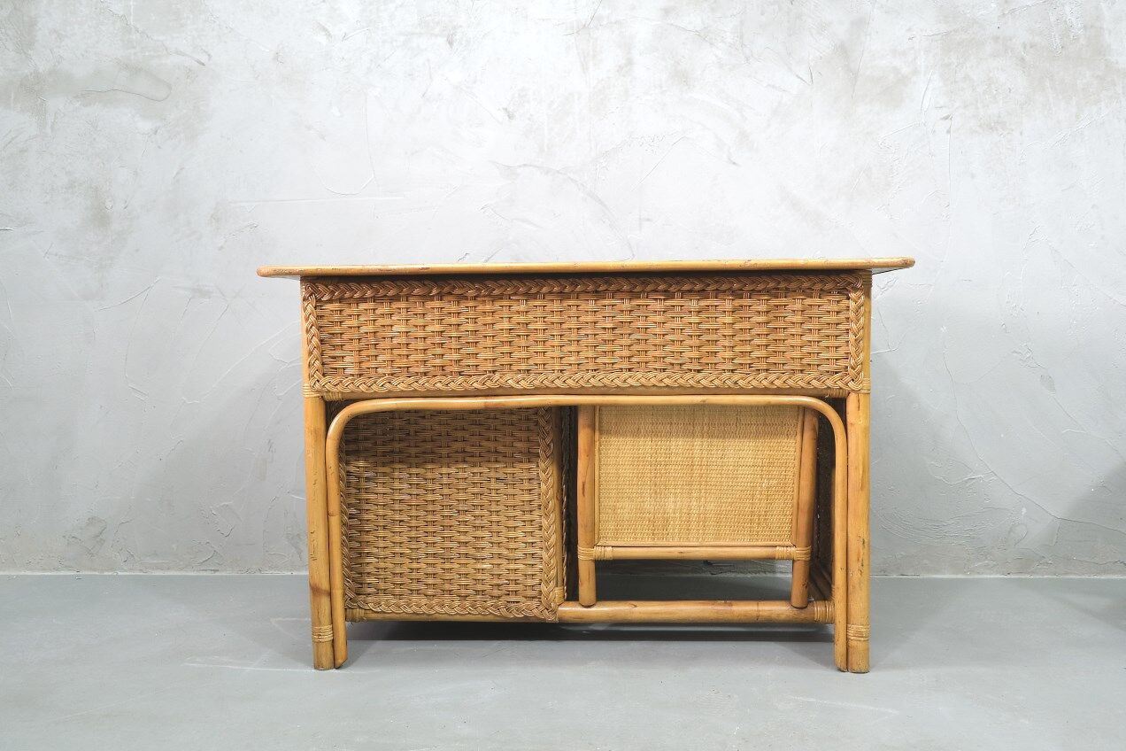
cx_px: 563
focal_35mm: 33
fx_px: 1032
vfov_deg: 40.0
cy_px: 376
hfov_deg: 57.2
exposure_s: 1/30
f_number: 3.2
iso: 800
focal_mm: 22.3
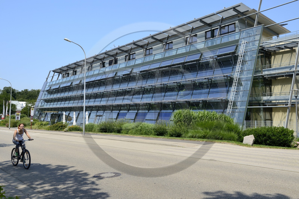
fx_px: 290
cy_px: 100
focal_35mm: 35
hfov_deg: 54.5
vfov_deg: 37.8
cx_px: 150
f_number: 10
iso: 200
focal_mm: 35
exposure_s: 1/320
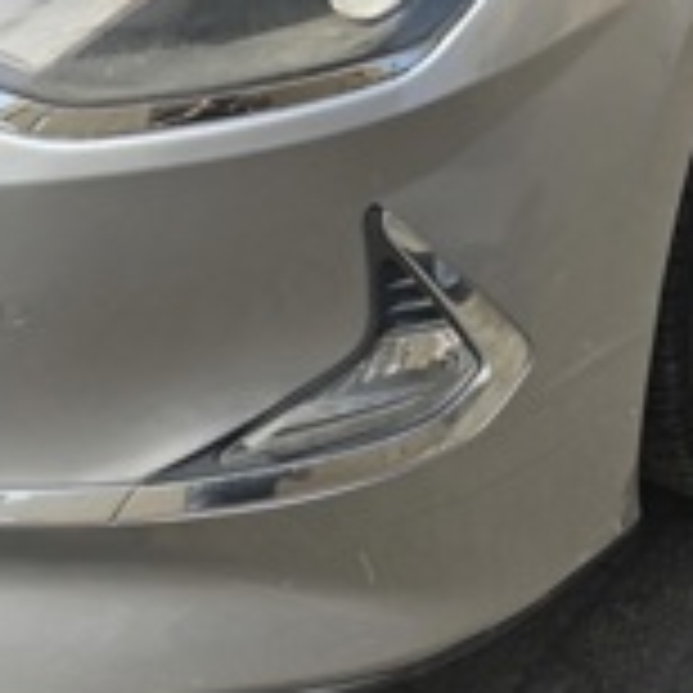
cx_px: 603
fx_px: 1789
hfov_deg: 21.5
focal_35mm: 79
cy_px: -261
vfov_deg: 19.8
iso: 12
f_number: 1.7
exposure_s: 1/525
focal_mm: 6.3
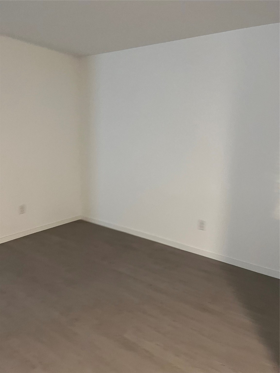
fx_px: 280
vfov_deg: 67.3
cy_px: 186
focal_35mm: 26
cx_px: 140
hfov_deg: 53.1
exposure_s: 1/40
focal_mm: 5.1
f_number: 1.6
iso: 500
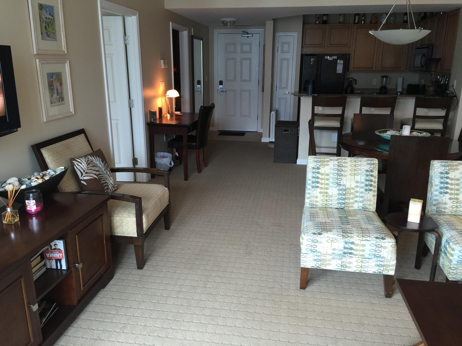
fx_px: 387
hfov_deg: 61.7
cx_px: 231
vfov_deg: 48.2
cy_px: 173
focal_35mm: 29
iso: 32
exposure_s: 1/15
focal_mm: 4.15
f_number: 2.2
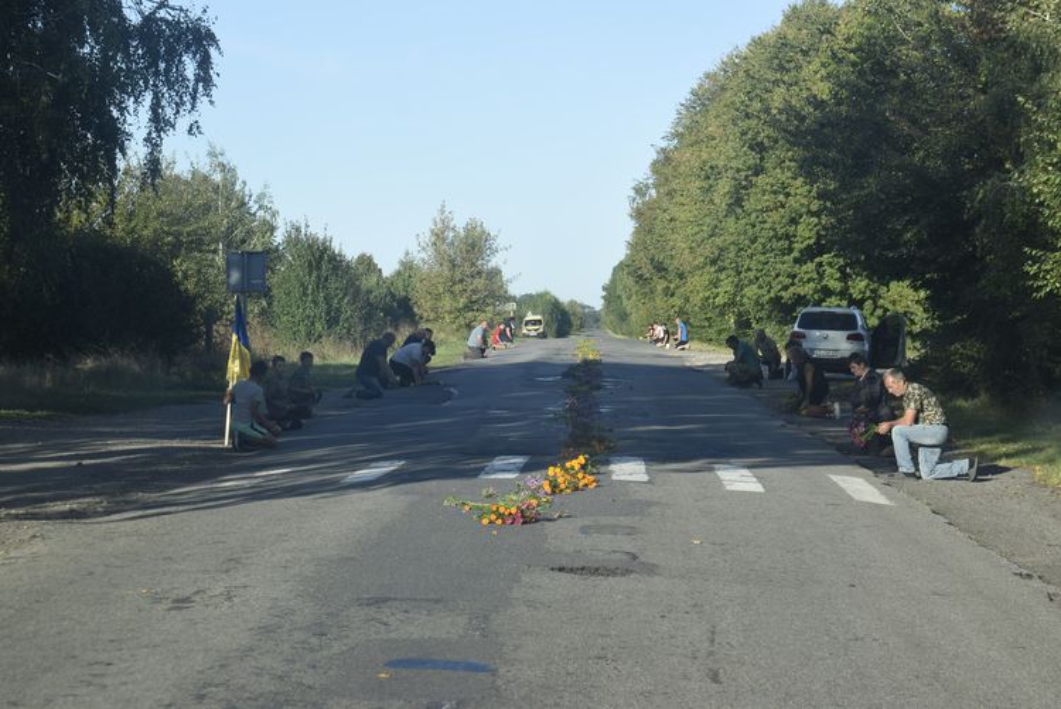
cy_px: 354
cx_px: 530
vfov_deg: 16.6
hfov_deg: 24.6
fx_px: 2433
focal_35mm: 82
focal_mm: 55
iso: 220
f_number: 8
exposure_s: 1/250
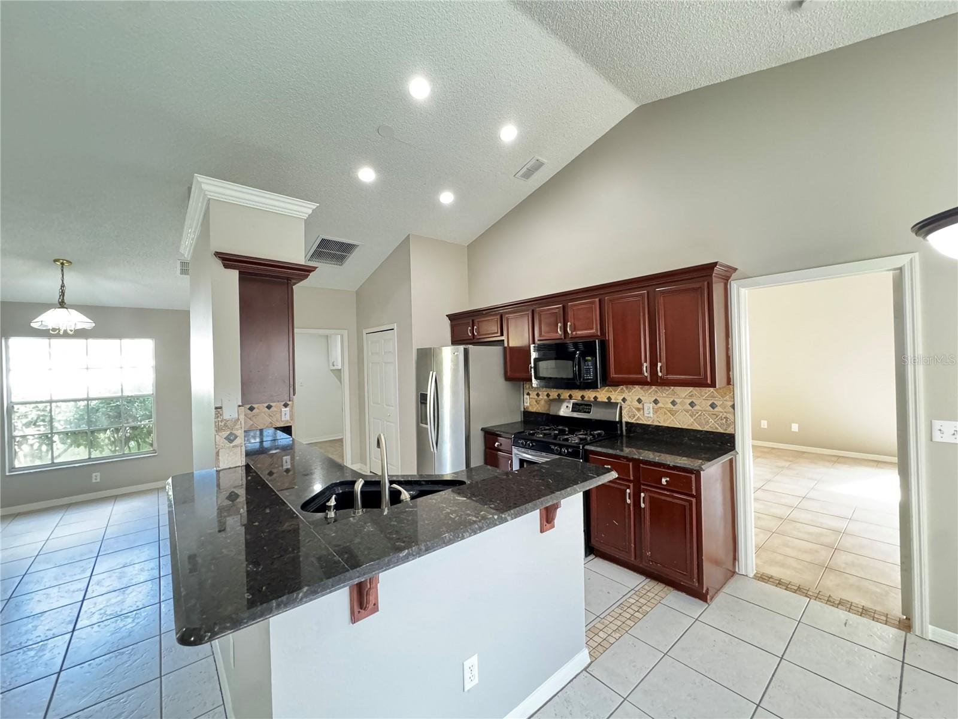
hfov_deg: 102.1
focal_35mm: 14
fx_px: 387
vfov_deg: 85.7
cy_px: 360
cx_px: 479
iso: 800
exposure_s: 1/60
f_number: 2.2
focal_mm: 2.22
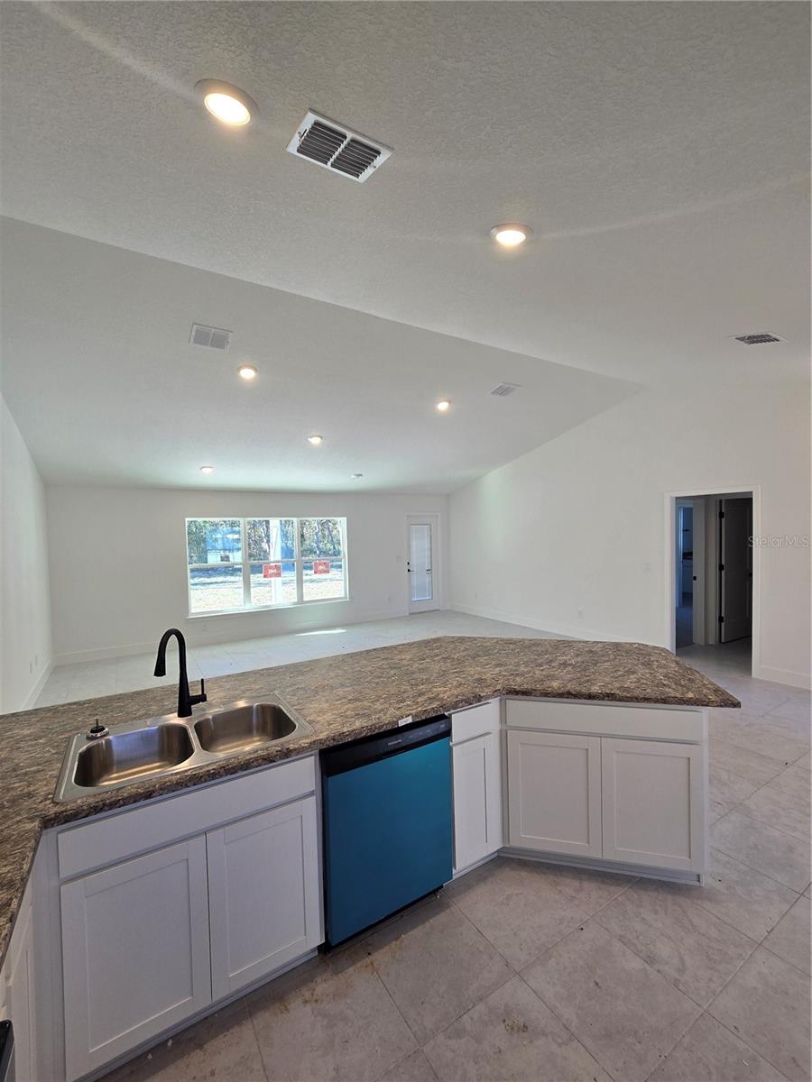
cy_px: 541
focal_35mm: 13
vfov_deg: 106.2
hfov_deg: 89.9
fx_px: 407
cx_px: 406
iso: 50
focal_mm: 2.2
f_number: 2.2
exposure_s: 1/60
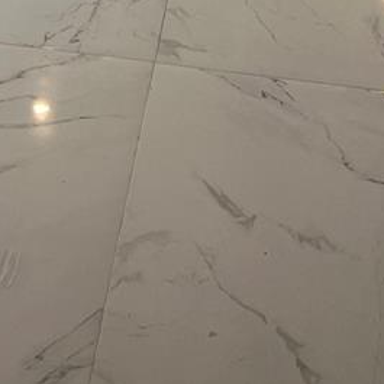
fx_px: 1305
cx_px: 83
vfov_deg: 13.8
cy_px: -420
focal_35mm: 104
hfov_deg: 16.6
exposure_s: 1/120
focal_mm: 5.7
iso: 64
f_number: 1.5
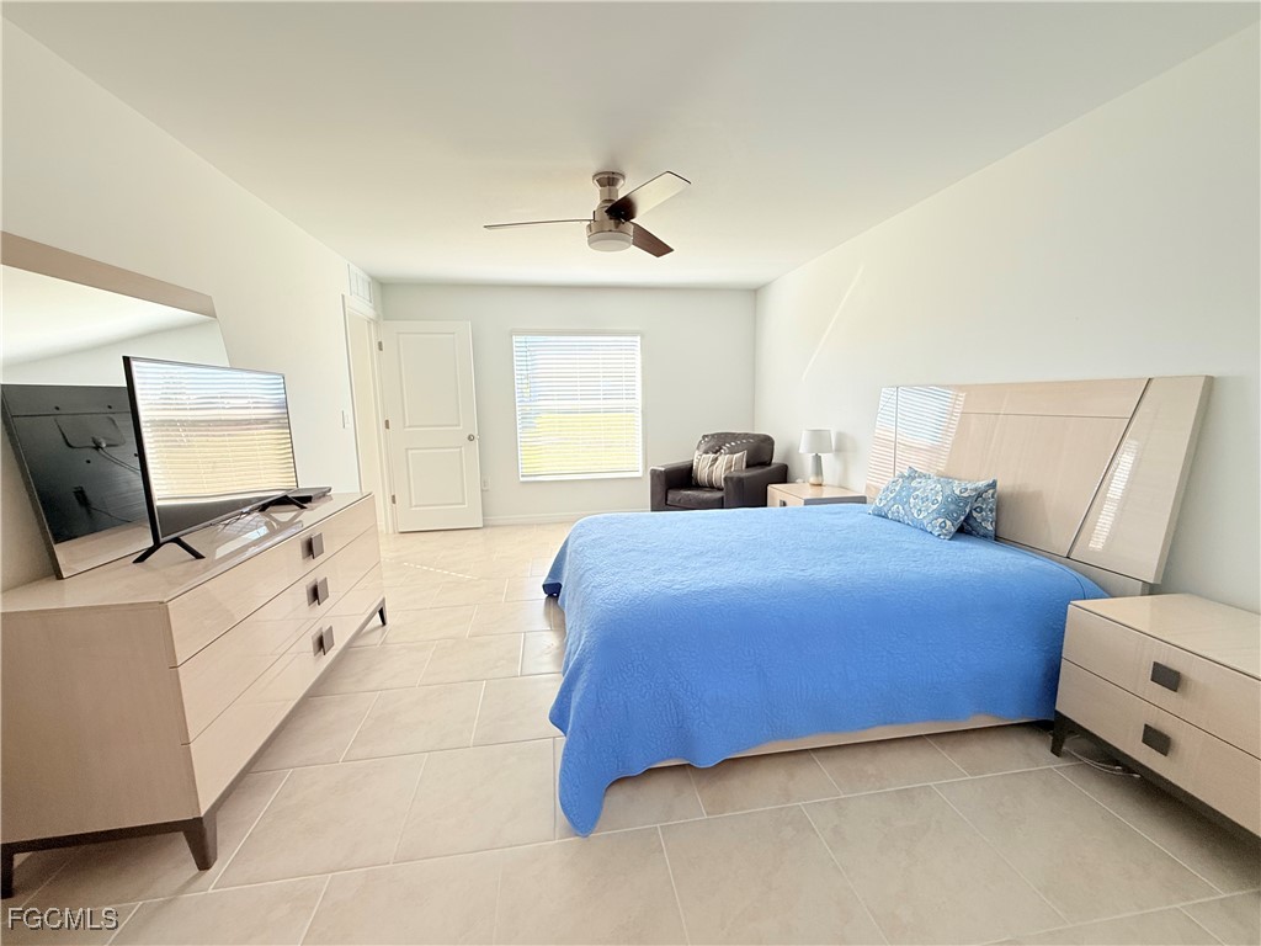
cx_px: 630
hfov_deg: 102.1
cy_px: 473
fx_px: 510
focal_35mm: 14
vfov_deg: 85.7
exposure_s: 1/99
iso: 125
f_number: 2.2
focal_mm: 2.22
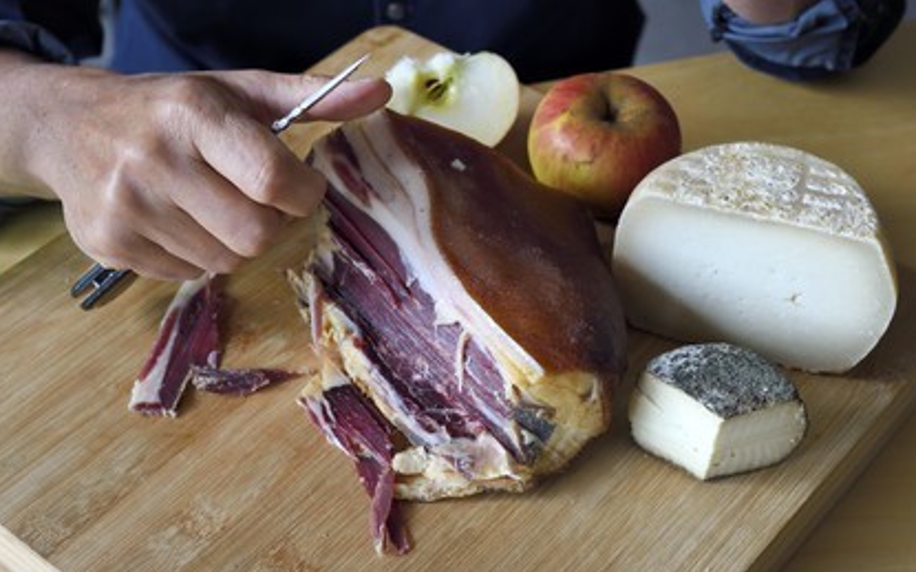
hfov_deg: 32.0
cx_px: 457
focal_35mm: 64
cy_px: 272
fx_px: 1597
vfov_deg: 20.3
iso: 1600
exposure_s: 1/100
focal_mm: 62
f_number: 9
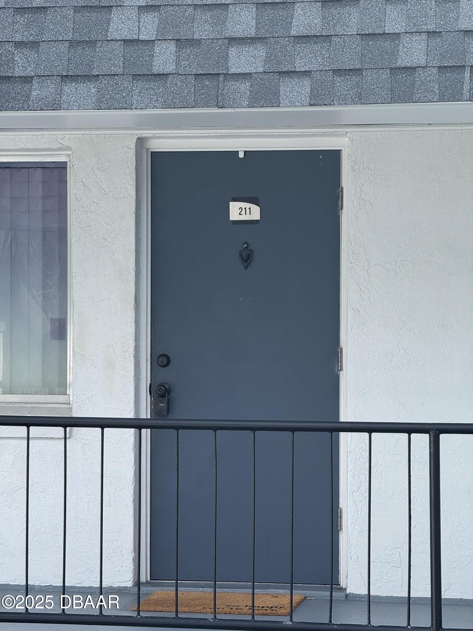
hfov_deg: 12.3
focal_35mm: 120
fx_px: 2186
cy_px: 316
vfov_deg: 16.4
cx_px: 236
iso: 64
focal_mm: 15.66
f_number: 2.8
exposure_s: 1/558
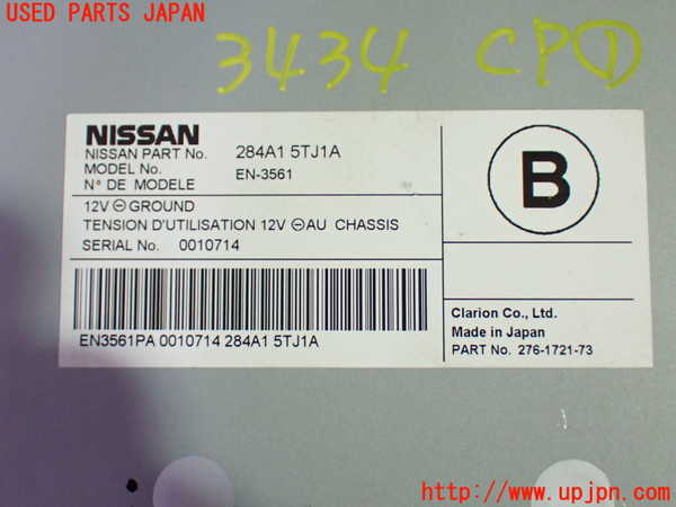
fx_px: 918
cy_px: 254
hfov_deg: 40.4
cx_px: 338
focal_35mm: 47
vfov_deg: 30.9
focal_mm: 8.4
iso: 1000
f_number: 3.1
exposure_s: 1/50
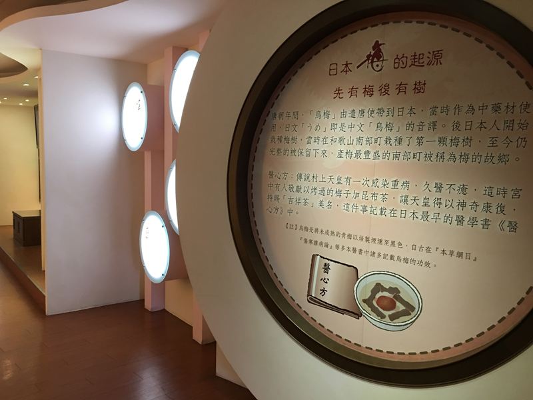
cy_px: 200
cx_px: 266
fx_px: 447
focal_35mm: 29
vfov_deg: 48.2
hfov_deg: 61.7
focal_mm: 4.15
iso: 64
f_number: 2.2
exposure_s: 1/15
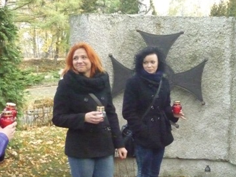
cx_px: 159
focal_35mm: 61
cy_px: 122
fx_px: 416
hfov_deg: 31.4
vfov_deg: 23.9
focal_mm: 5.5
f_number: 8
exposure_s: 1/200
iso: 1600
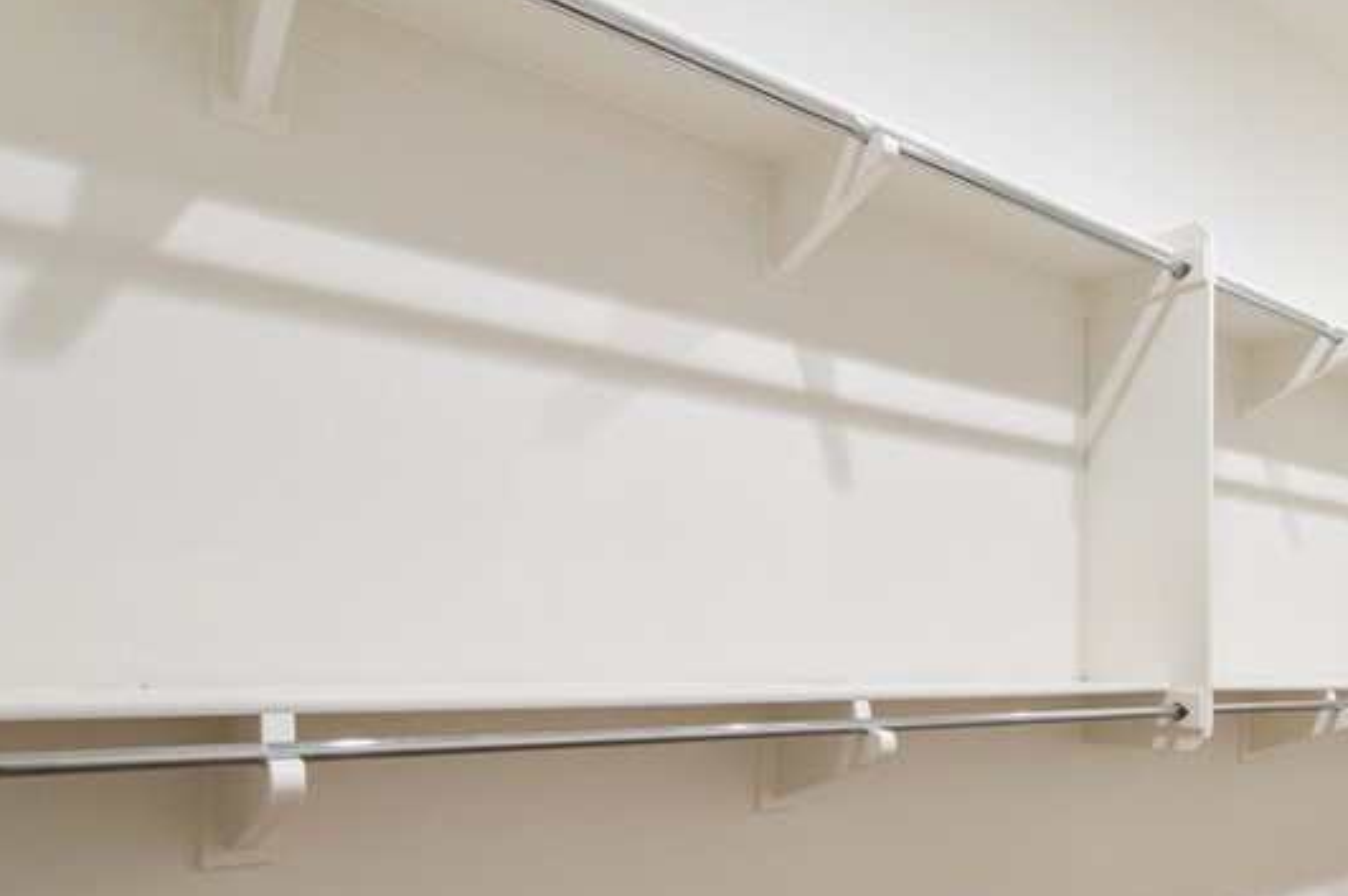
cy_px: 674
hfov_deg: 62.0
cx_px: 1071
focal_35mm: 27
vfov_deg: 46.1
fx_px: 1010
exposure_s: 1/125
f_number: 2.8
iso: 900
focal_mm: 14
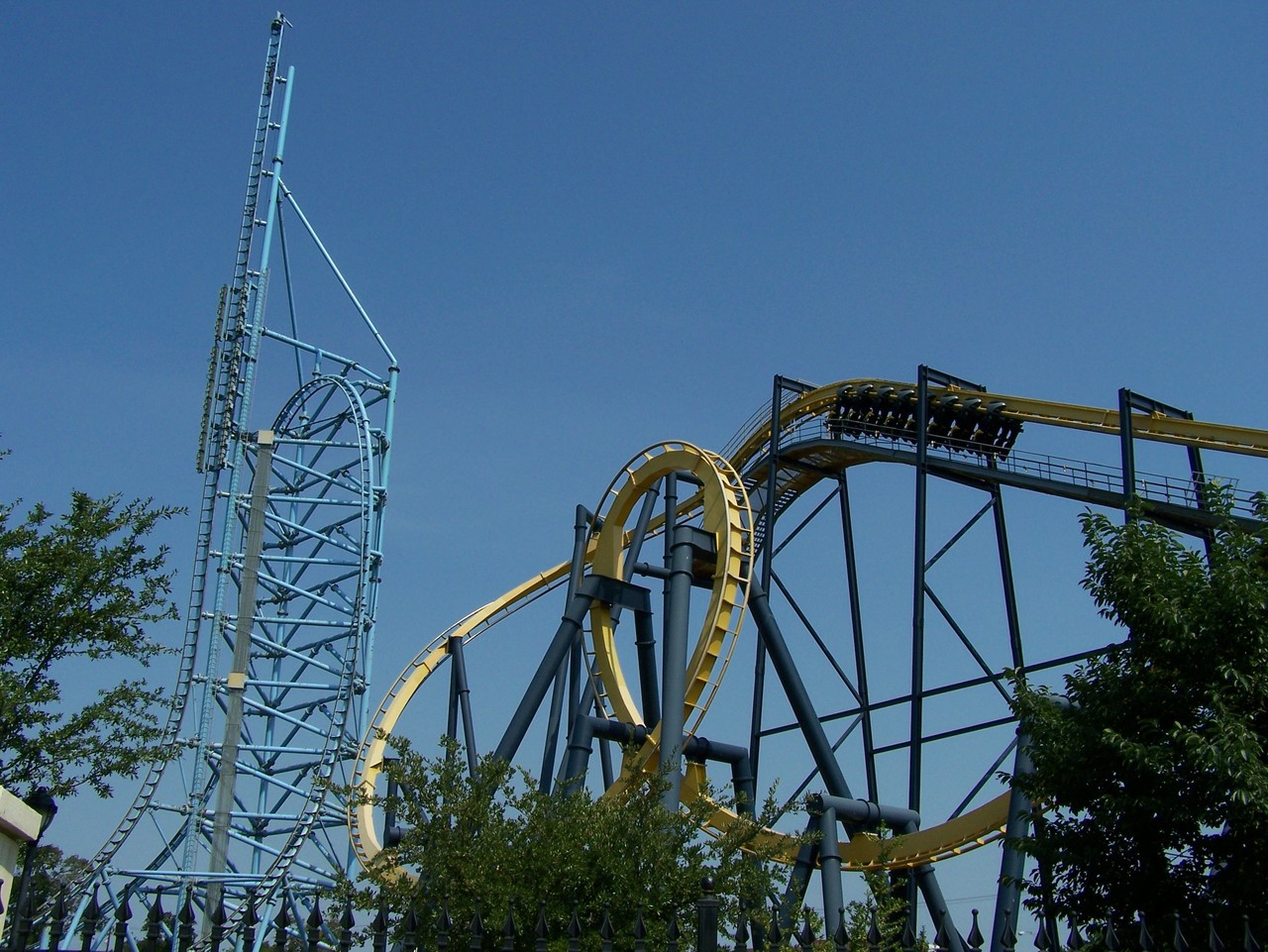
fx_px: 1392
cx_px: 634
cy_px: 476
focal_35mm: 38
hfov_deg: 49.0
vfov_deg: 37.7
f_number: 5.6
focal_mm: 6.3
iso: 80
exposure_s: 1/1000
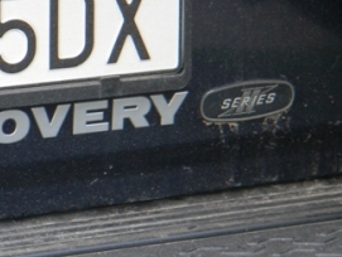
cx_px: -4
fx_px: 3453
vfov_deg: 4.3
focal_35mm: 349
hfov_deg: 5.7
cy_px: 150
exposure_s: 1/30
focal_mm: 26.8
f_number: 5
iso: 165
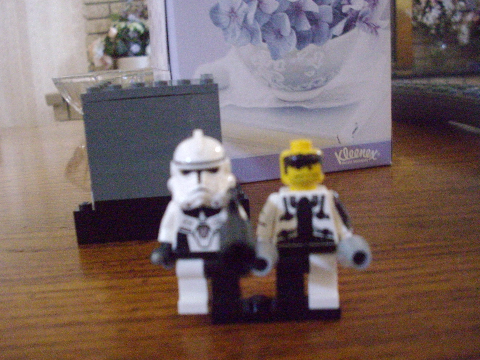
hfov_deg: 49.0
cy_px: 178
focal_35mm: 38
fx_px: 527
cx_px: 237
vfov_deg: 37.7
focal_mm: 6.2
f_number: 2.8
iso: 1000
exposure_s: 1/15
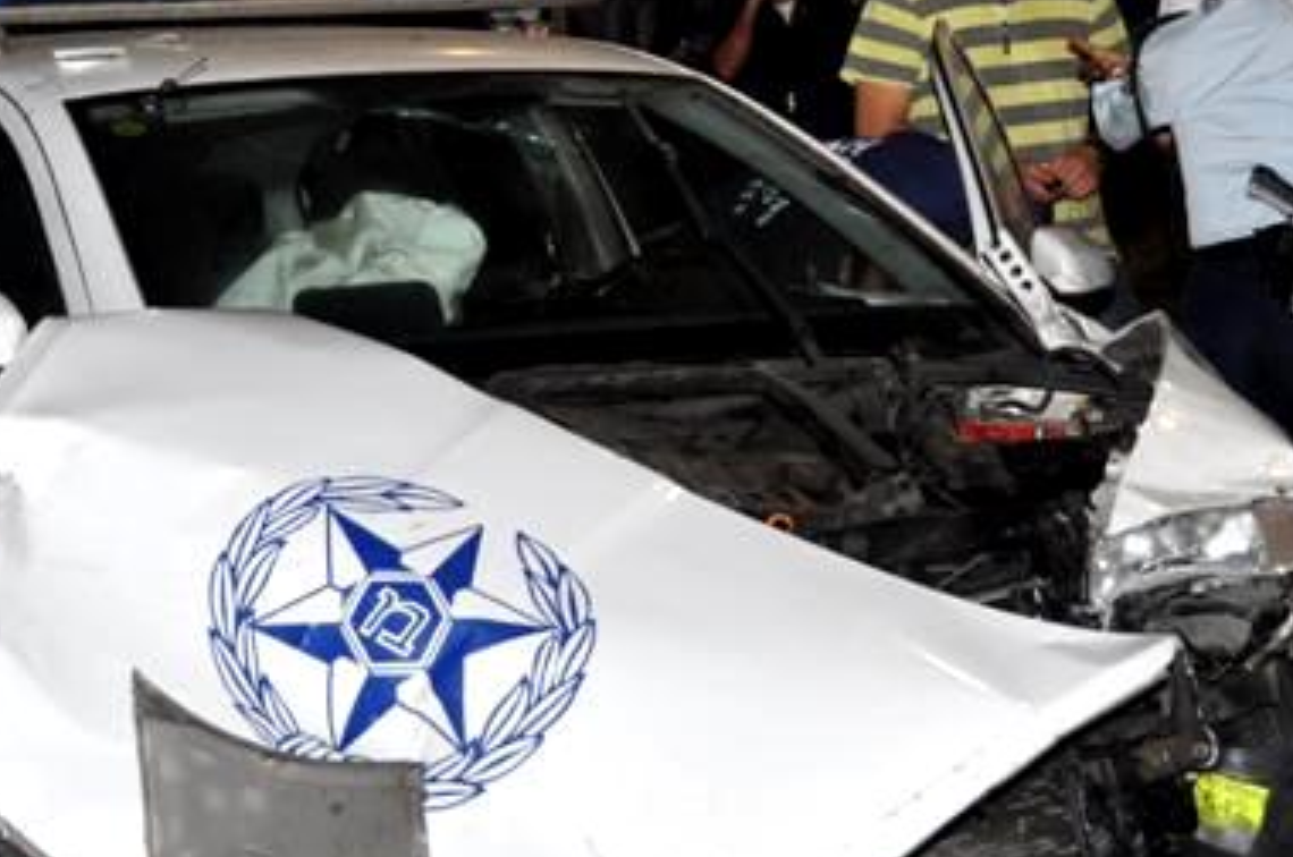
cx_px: 653
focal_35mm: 117
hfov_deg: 17.5
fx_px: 4208
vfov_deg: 11.6
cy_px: 204
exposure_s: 1/60
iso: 500
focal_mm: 29
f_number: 5
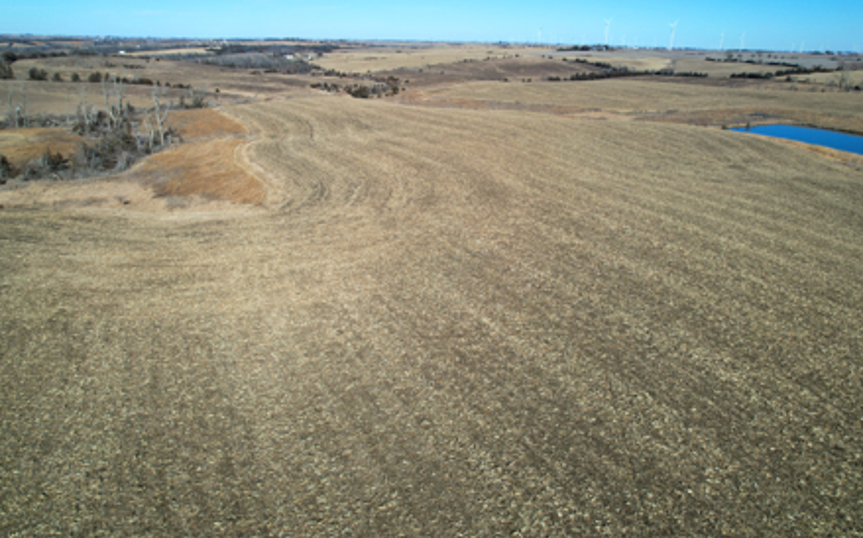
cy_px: 253
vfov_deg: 52.9
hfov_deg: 77.2
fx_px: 541
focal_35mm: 23
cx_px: 434
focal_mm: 8.38
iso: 100
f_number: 2.8
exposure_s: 1/2000
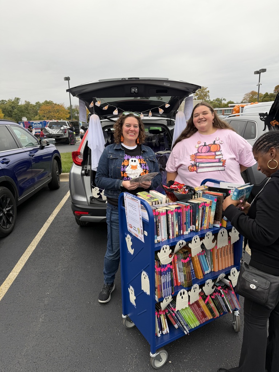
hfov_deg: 56.8
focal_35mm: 24
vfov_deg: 71.6
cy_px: 186
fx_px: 258
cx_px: 140
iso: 64
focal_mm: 6.76
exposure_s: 1/192
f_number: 1.78
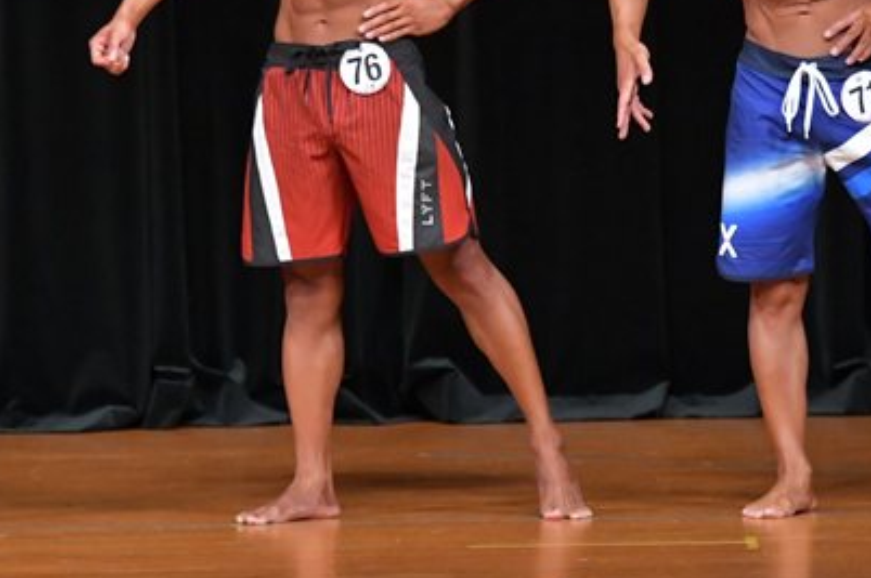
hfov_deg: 4.0
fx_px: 12590
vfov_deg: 2.6
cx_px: 508
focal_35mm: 521
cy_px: 41
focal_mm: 180
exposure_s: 1/400
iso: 5000
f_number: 5.6
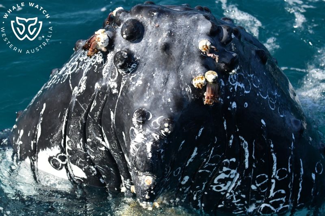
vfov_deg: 7.8
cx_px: 162
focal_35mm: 175
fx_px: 1579
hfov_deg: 11.7
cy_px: 108
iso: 2800
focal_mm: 175
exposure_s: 1/8000
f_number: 6.3
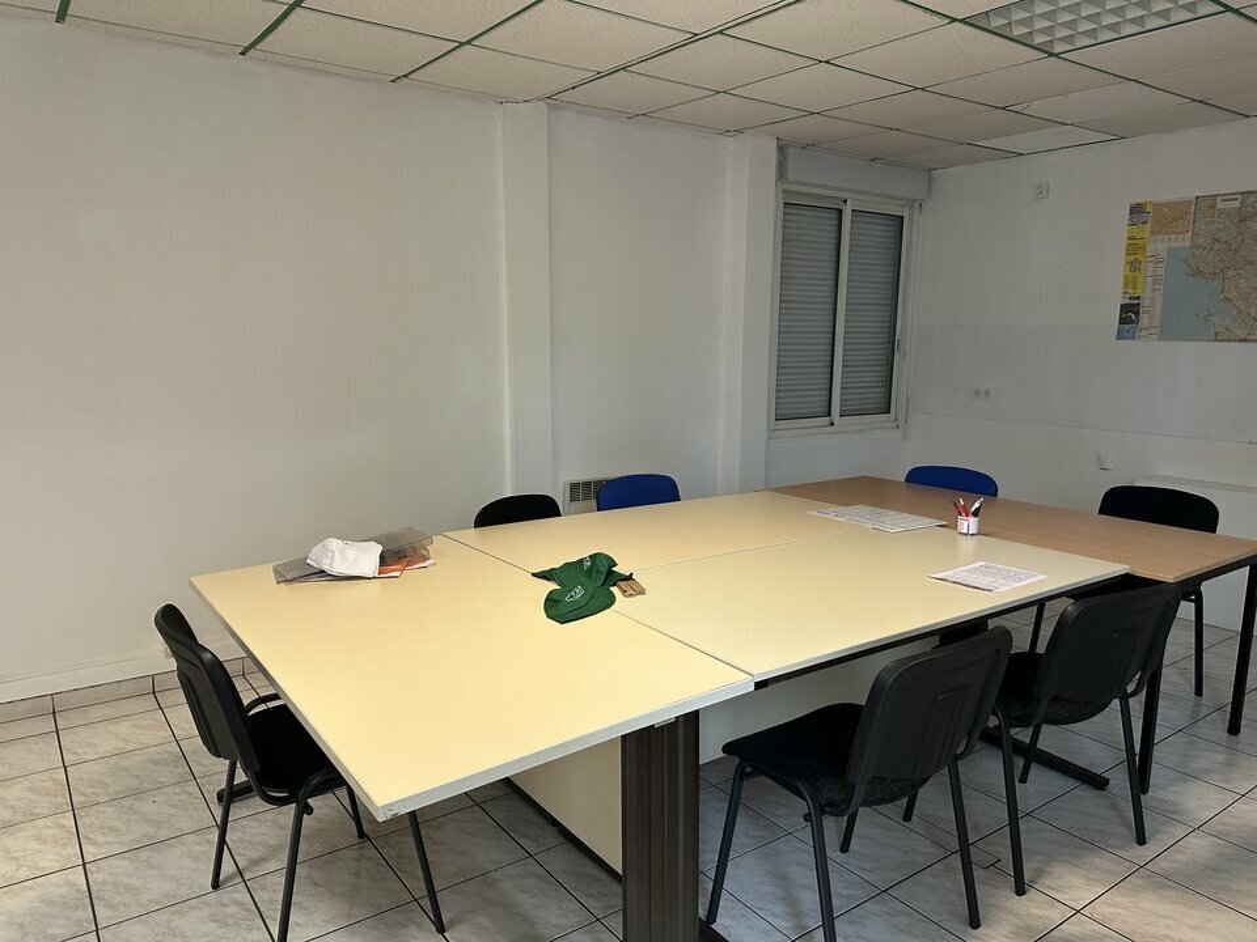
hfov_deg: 71.6
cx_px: 628
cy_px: 471
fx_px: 872
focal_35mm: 24
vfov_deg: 56.8
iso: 200
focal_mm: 6.86
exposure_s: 1/50
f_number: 1.78
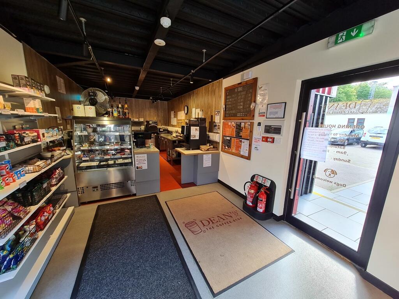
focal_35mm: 13
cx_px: 200
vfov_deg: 89.9
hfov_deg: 106.2
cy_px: 150
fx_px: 150
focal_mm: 1.74
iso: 125
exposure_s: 1/50
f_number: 2.2
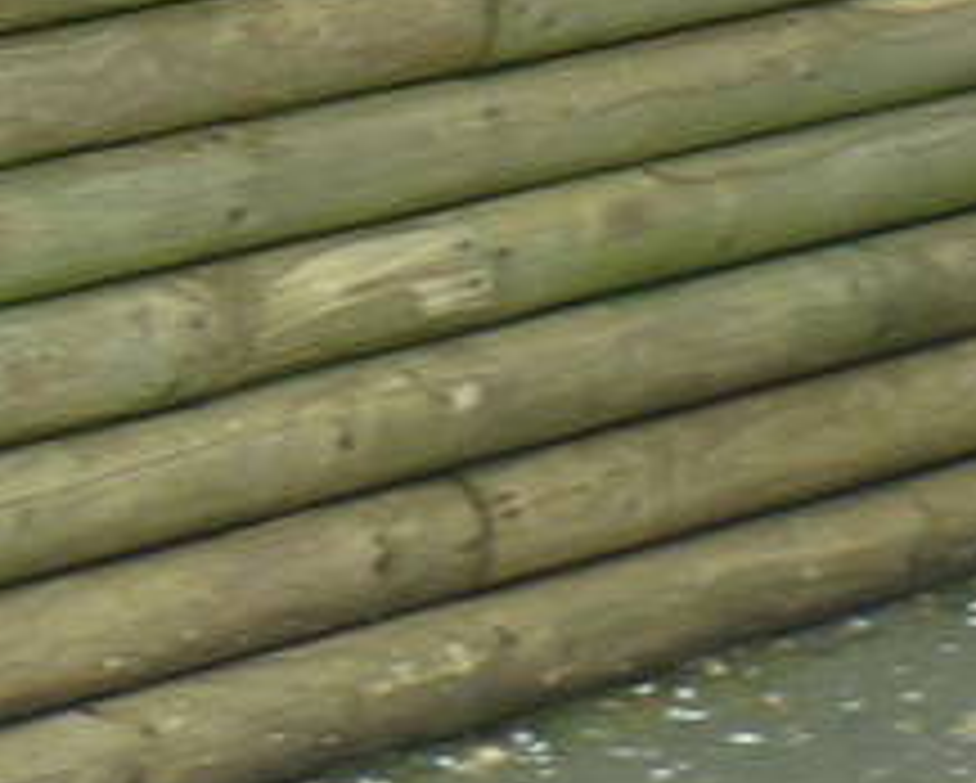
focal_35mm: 237
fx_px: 6852
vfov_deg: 6.3
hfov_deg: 7.9
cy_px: -1030
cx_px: -724
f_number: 2.8
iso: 80
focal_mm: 5.5
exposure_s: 1/30
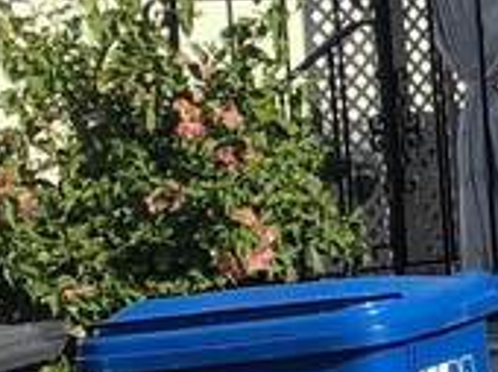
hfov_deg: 7.6
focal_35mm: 211
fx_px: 3031
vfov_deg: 7.0
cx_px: 1749
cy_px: 41
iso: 20
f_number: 1.8
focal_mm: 3.99
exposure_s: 1/2525
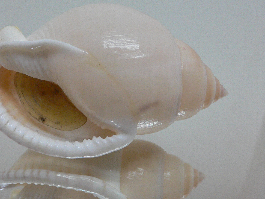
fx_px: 360
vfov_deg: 30.9
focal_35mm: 47
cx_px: 96
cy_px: 90
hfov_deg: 40.1
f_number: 2.8
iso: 200
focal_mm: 4.6
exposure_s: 1/60
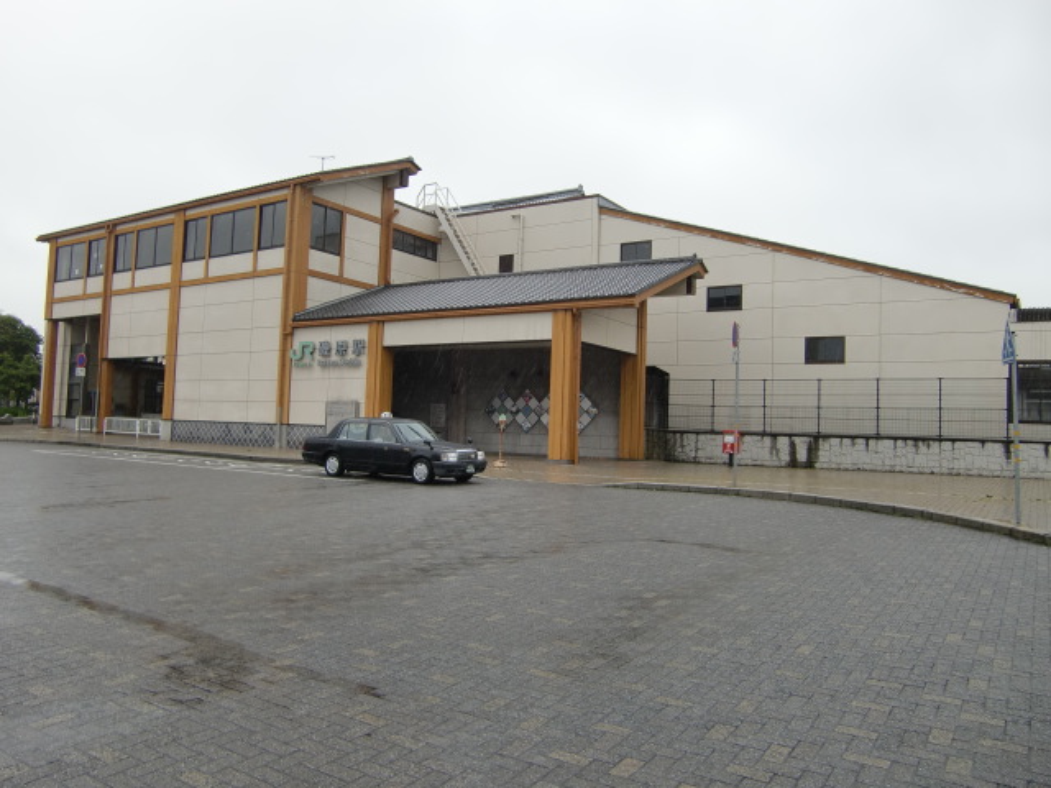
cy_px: 394
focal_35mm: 28
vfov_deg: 49.7
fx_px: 850
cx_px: 526
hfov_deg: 63.4
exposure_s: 1/200
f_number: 2.6
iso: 64
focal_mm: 4.9
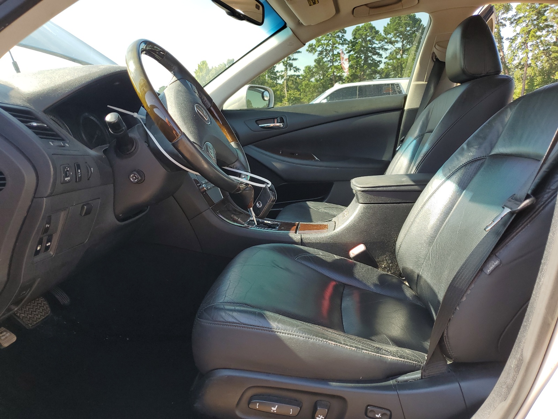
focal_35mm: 26
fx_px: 419
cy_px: 210
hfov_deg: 67.3
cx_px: 279
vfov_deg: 53.1
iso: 50
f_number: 1.5
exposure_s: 1/435
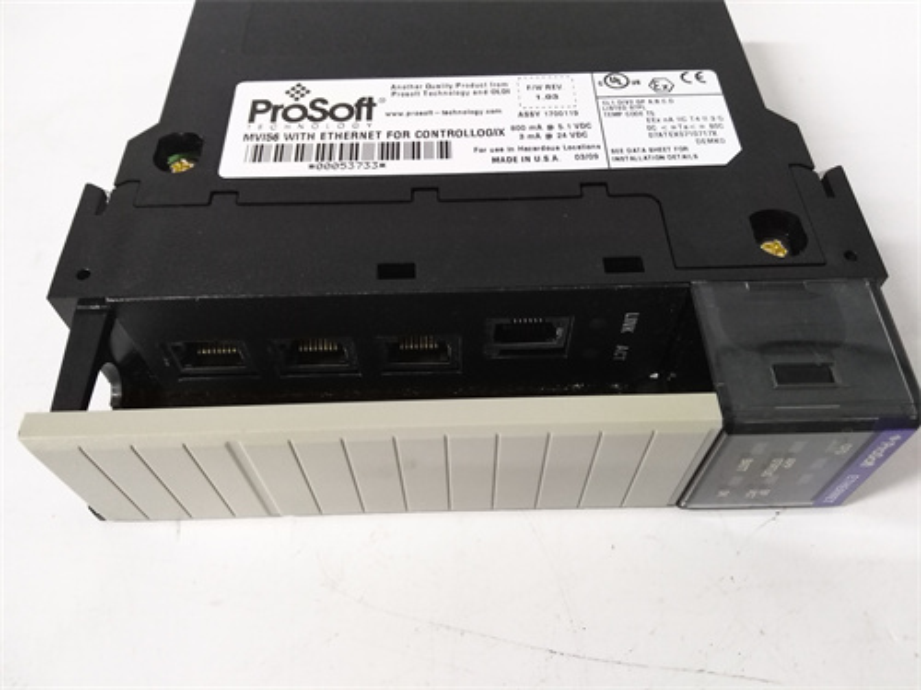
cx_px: 460
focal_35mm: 26
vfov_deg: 53.1
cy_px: 345
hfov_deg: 67.3
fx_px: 692
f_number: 1.8
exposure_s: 1/24
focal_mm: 3.63
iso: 353
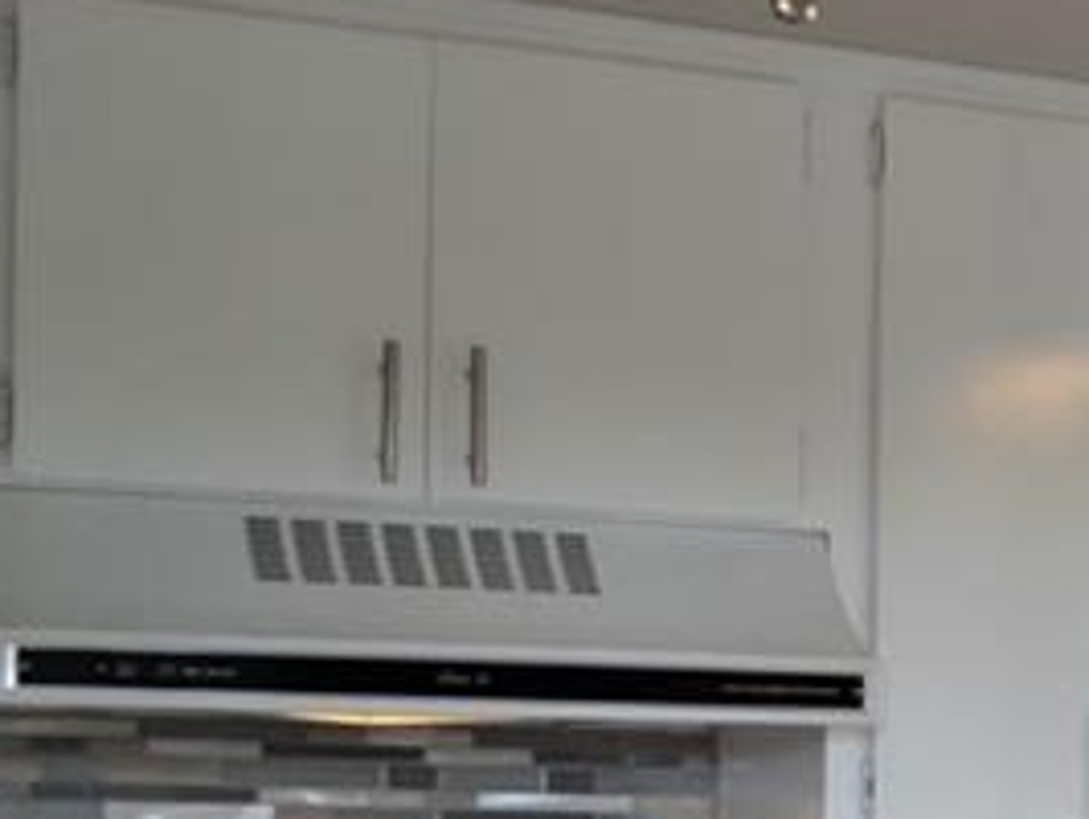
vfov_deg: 13.1
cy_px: 901
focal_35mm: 111
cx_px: 2043
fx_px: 3495
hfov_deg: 15.0
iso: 100
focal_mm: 20
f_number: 4
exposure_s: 1/60
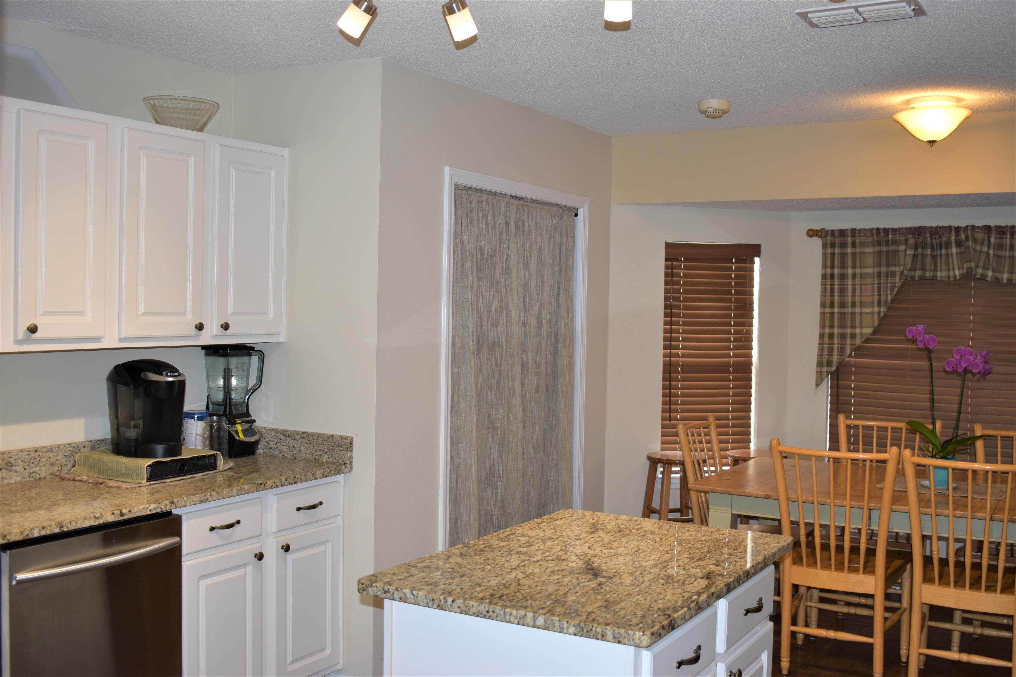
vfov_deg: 36.9
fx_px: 1016
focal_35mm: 36
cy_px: 338
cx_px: 508
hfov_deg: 53.1
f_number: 4
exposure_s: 1/40
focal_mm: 24
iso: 200
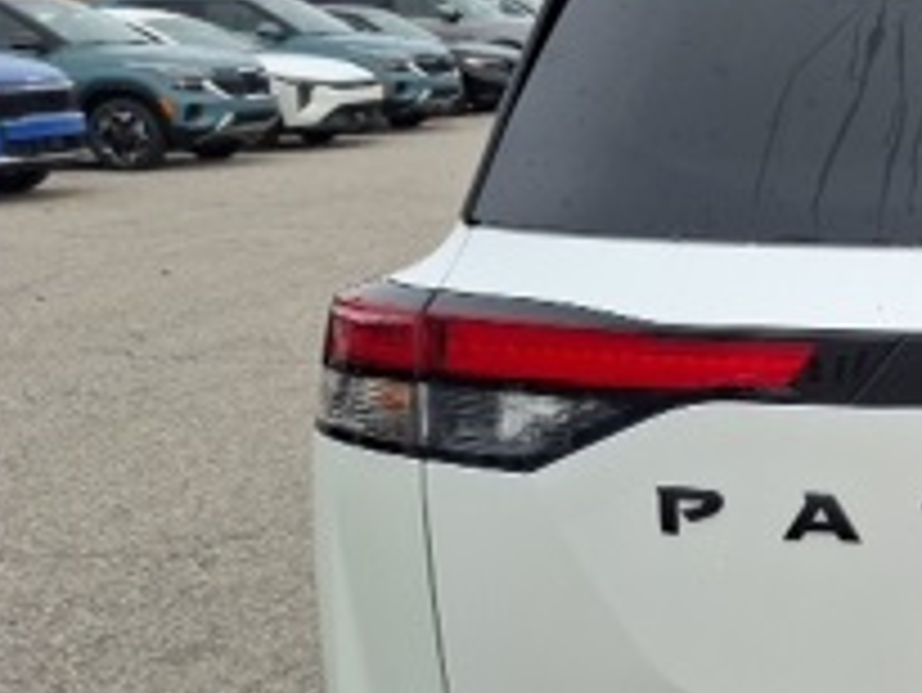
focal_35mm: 78
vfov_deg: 18.8
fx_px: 2079
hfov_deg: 21.7
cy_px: 513
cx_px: 1304
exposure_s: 1/536
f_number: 1.8
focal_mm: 4.69
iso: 30
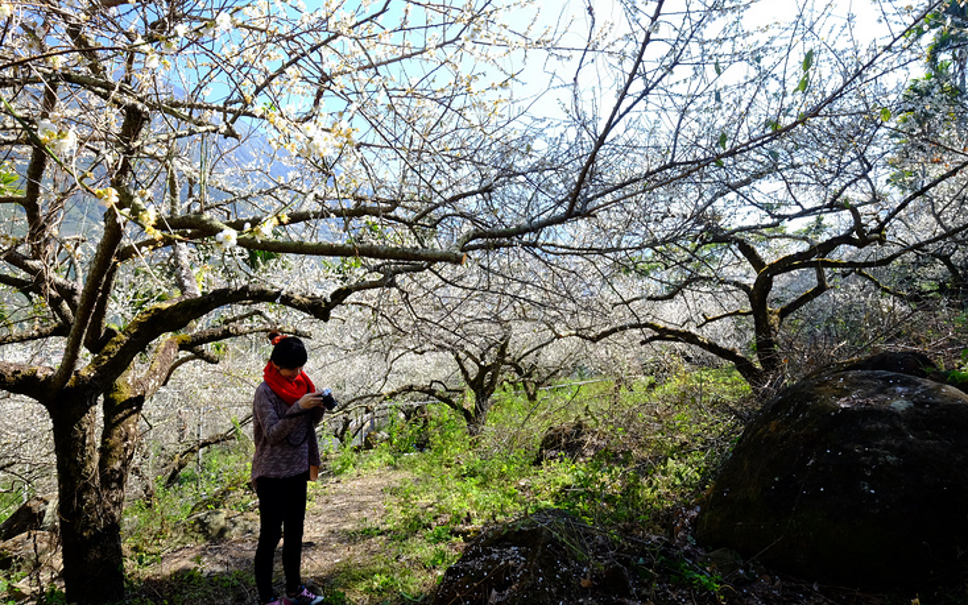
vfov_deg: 59.7
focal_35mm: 20
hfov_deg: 85.0
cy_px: 293
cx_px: 462
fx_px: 528
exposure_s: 1/25
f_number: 9
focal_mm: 12
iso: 200
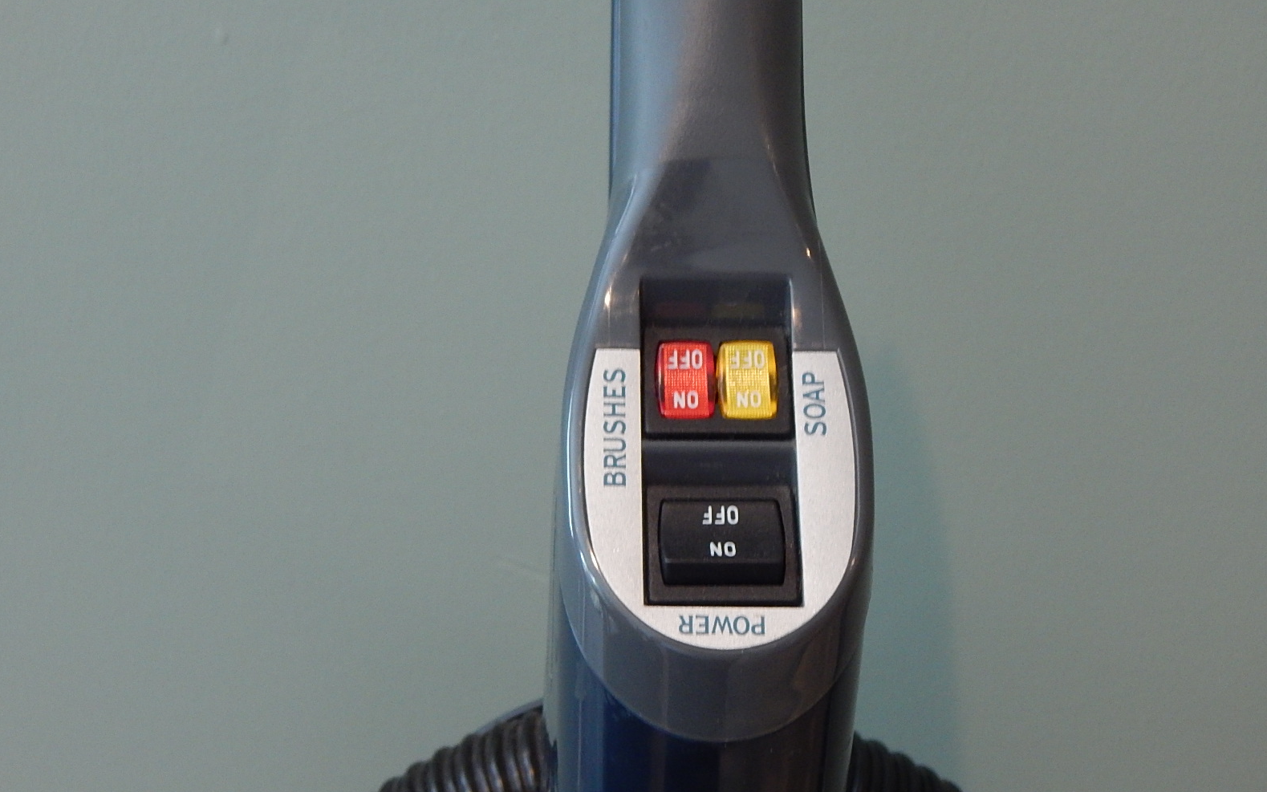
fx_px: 2003
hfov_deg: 35.1
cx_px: 626
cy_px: 416
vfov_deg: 22.4
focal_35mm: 58
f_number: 3.8
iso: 400
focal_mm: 9.7
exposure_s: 1/15
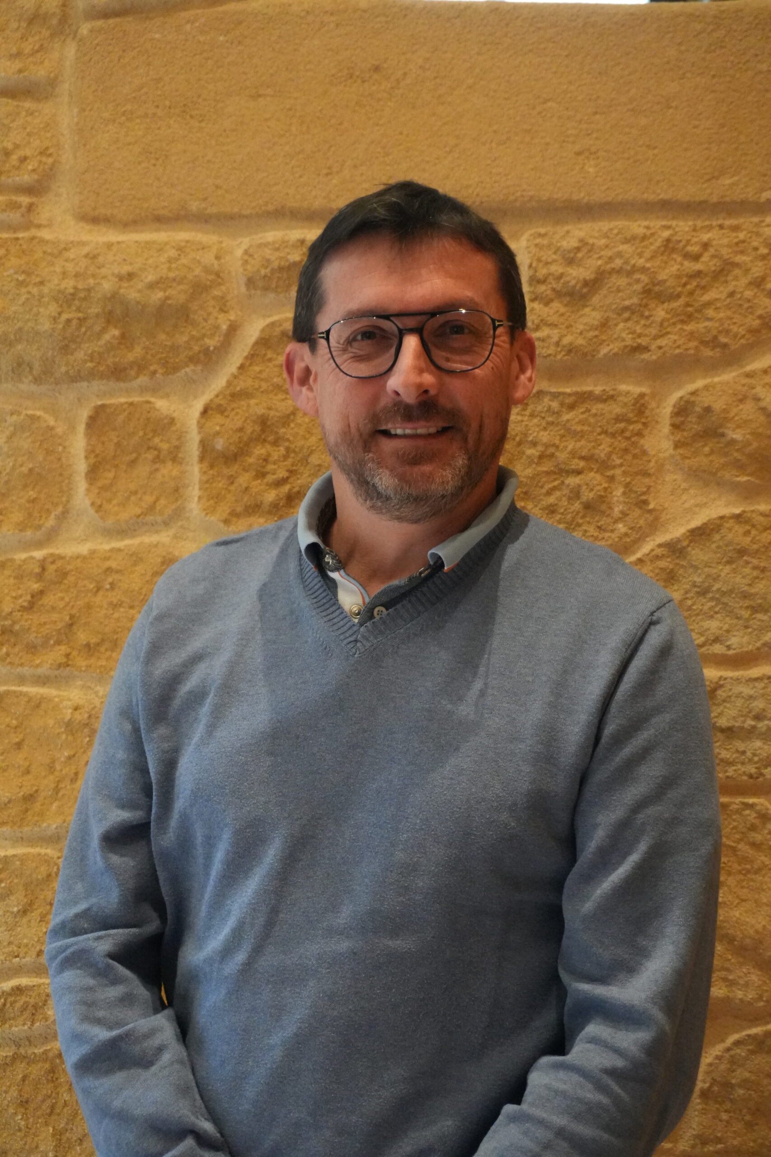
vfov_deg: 27.5
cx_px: 386
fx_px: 2361
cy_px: 578
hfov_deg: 18.5
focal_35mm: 74
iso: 6400
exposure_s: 1/40
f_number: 5.6
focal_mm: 49
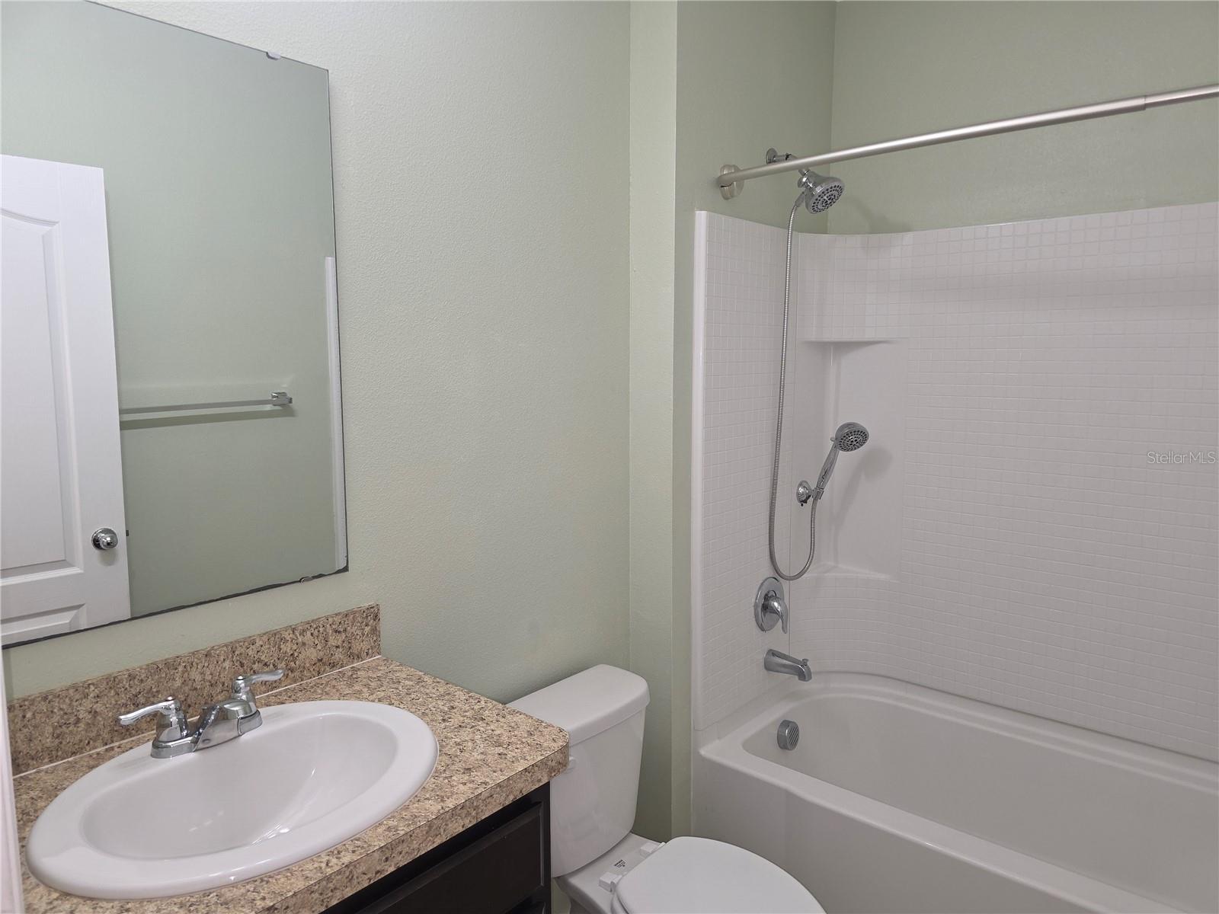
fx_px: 810
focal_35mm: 23
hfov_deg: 73.9
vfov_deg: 58.9
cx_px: 610
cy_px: 457
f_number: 1.7
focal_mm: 6.3
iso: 64
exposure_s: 1/60
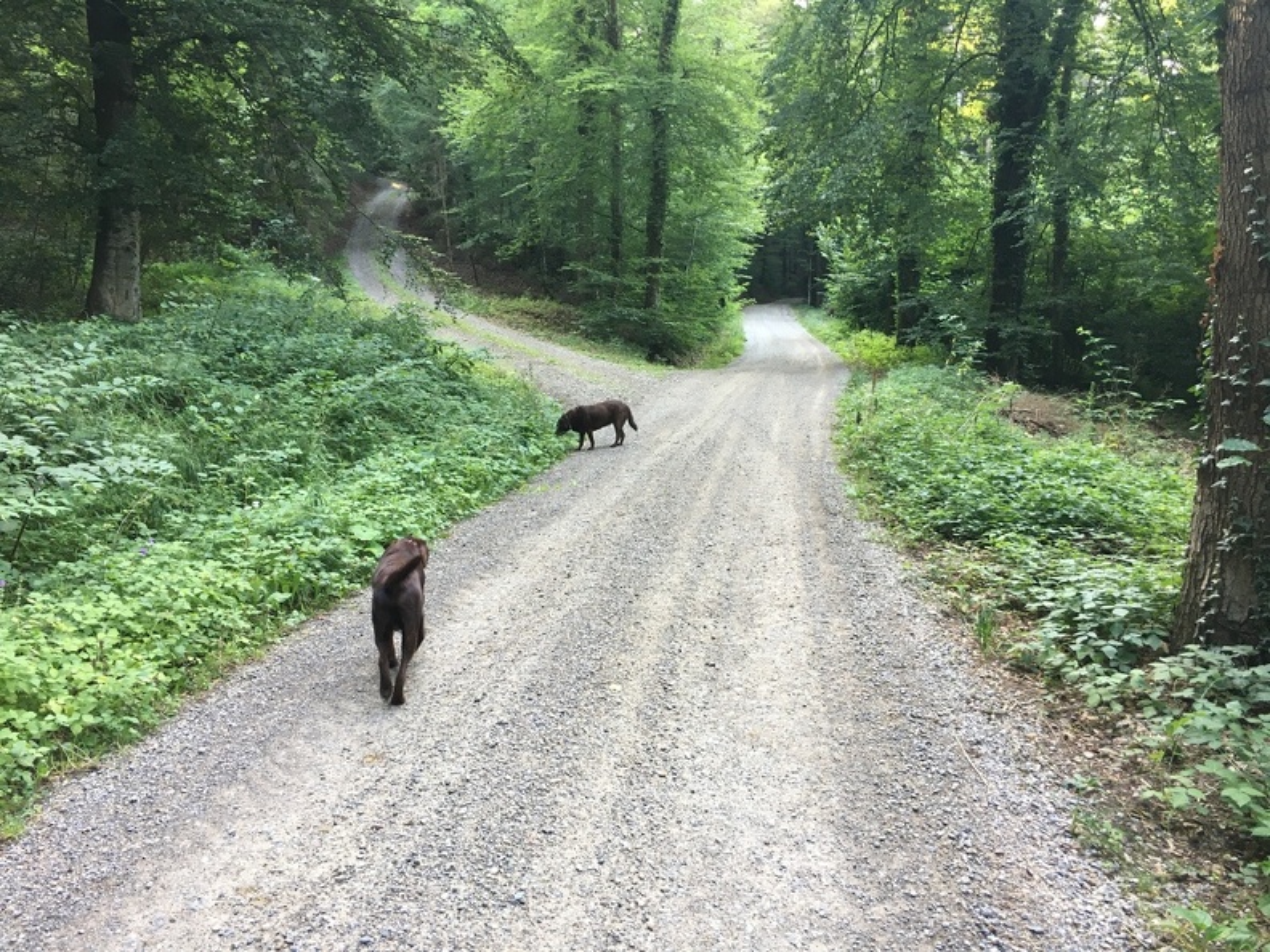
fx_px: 1064
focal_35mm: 29
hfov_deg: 61.7
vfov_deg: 48.2
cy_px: 476
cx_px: 635
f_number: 2.2
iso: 80
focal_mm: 4.15
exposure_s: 1/33
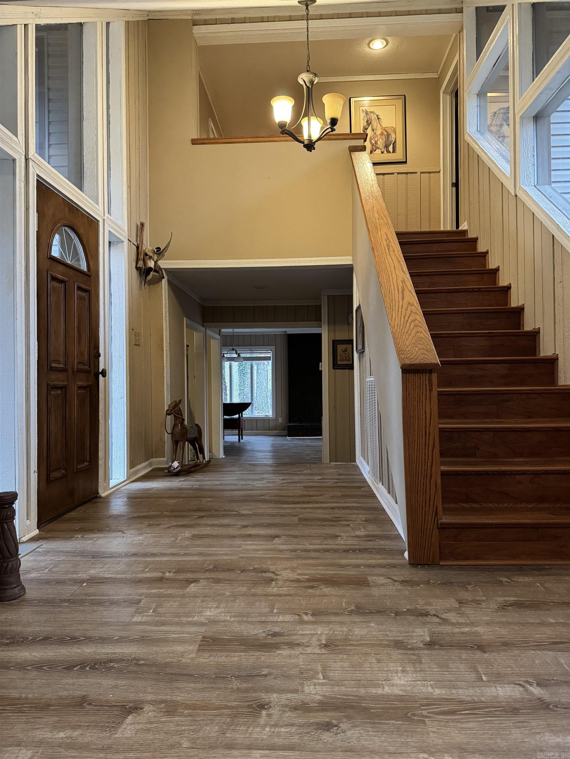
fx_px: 527
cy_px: 380
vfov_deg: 71.6
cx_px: 285
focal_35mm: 24
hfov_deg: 56.8
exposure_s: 1/60
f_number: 1.78
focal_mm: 6.76
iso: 500
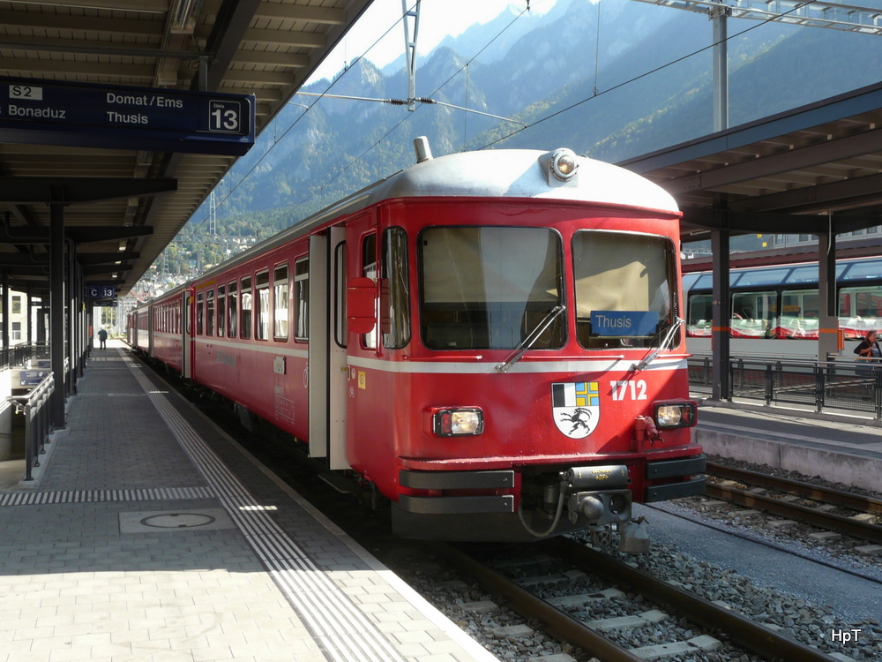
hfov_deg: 52.6
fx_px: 892
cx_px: 441
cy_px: 331
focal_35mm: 35
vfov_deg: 40.7
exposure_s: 1/160
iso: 100
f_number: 4
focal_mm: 5.7
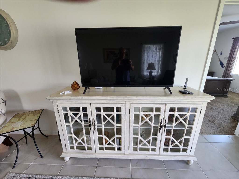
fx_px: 90
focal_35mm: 13
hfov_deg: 106.2
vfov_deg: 89.9
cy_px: 90
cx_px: 120
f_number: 2.2
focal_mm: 2.2
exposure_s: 1/60
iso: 400
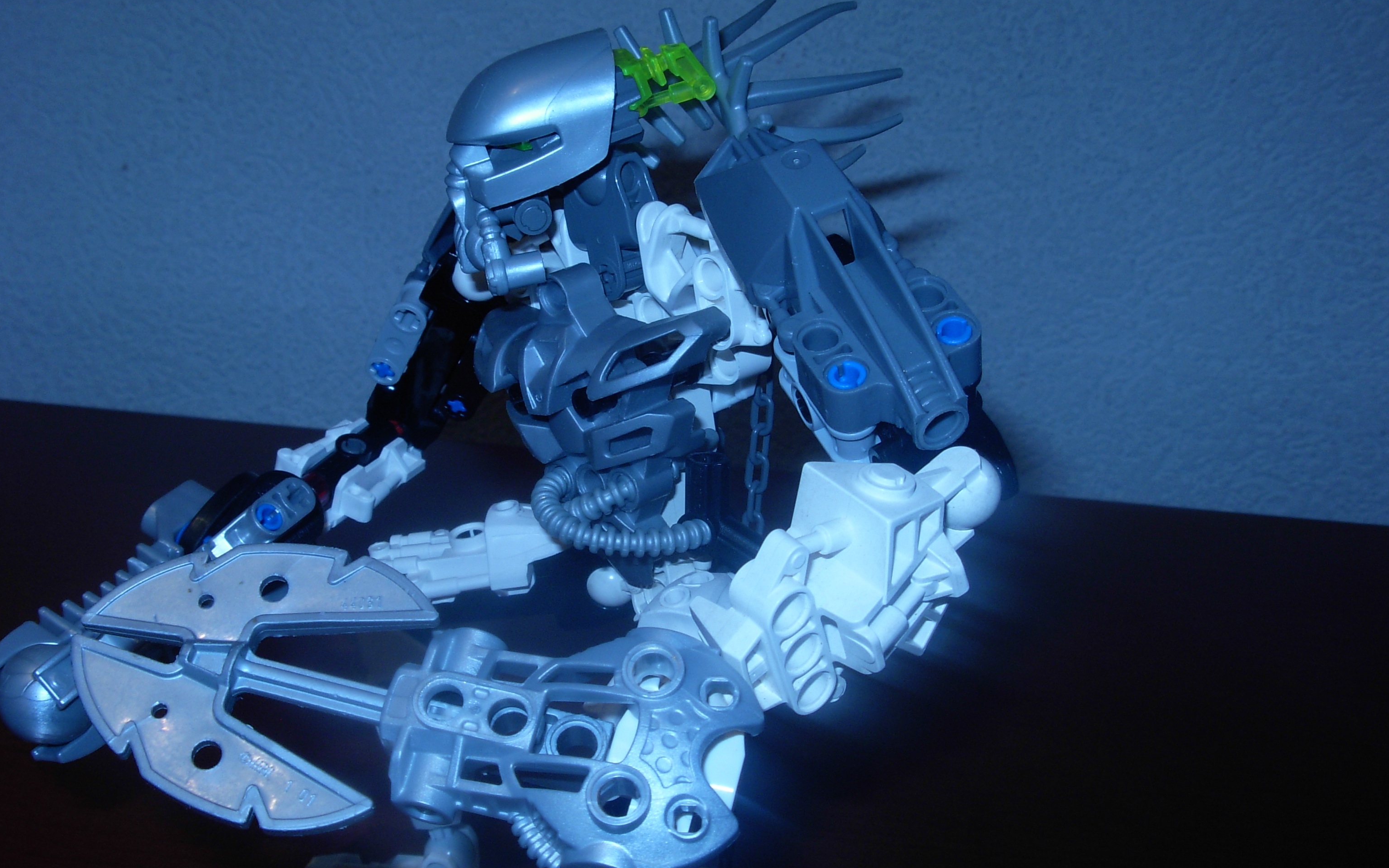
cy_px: 404
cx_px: 697
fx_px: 1817
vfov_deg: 26.9
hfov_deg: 41.8
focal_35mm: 48
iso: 79
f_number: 5.3
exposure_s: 1/22.6
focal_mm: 7.5
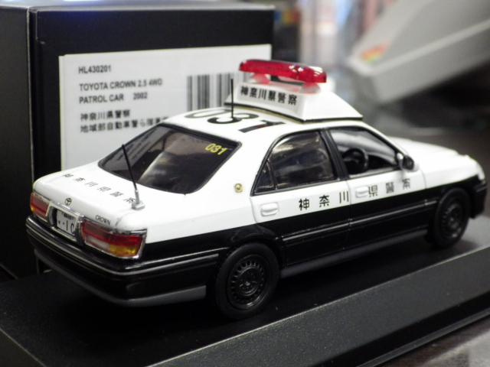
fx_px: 835
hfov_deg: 32.7
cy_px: 184
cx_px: 245
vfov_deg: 24.8
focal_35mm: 59
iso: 800
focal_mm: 10.7
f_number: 4
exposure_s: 1/45
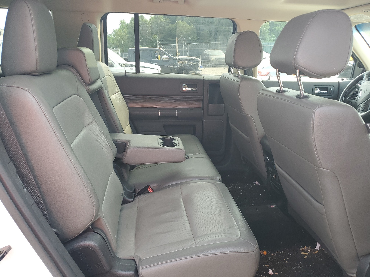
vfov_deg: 53.1
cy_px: 138
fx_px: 278
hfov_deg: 67.3
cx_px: 185
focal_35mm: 26
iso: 50
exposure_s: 1/156
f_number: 1.5
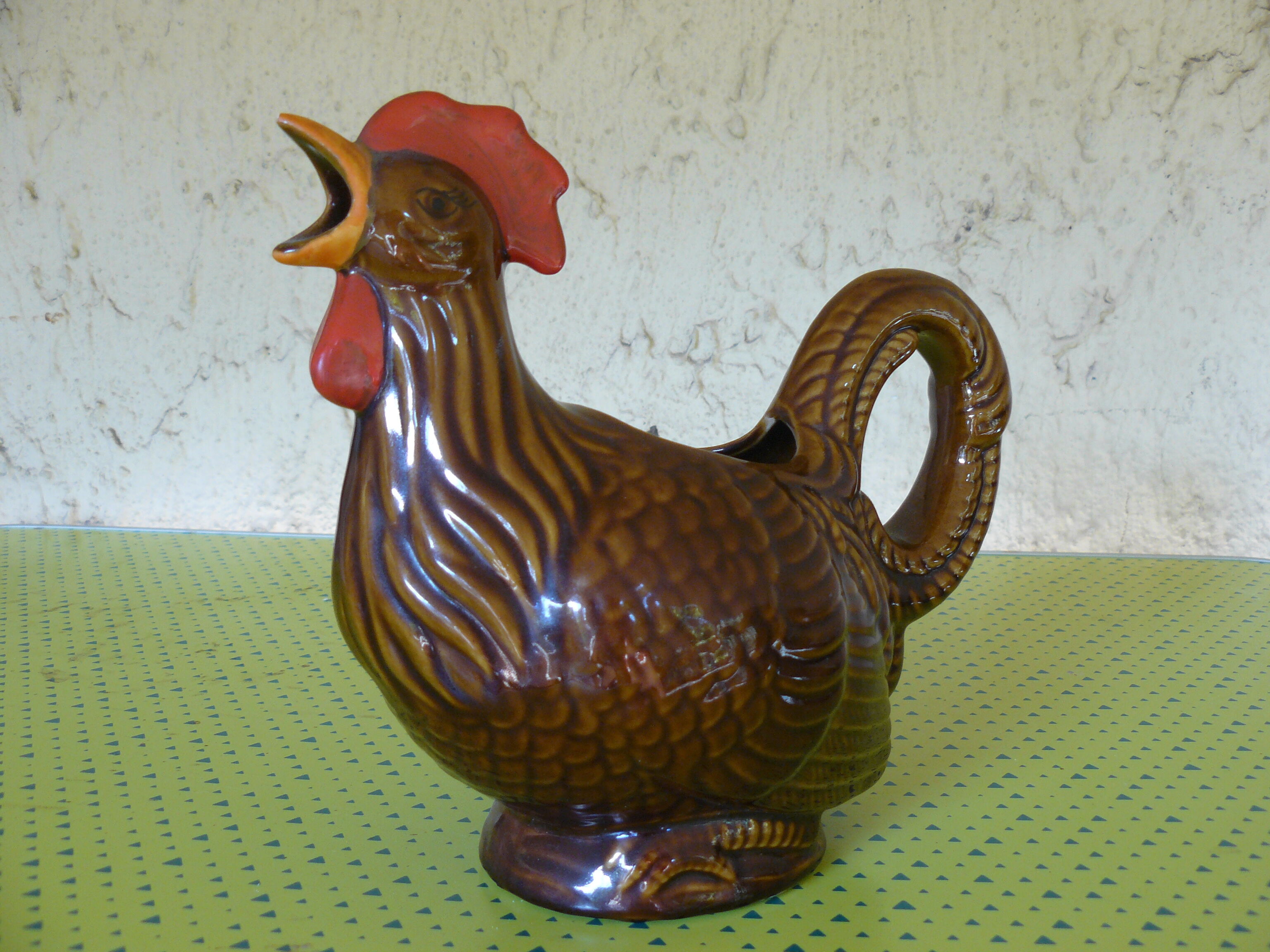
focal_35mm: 36
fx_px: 1321
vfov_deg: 39.7
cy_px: 476
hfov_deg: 51.4
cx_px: 635
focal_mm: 6
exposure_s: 1/30
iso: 125
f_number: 2.8
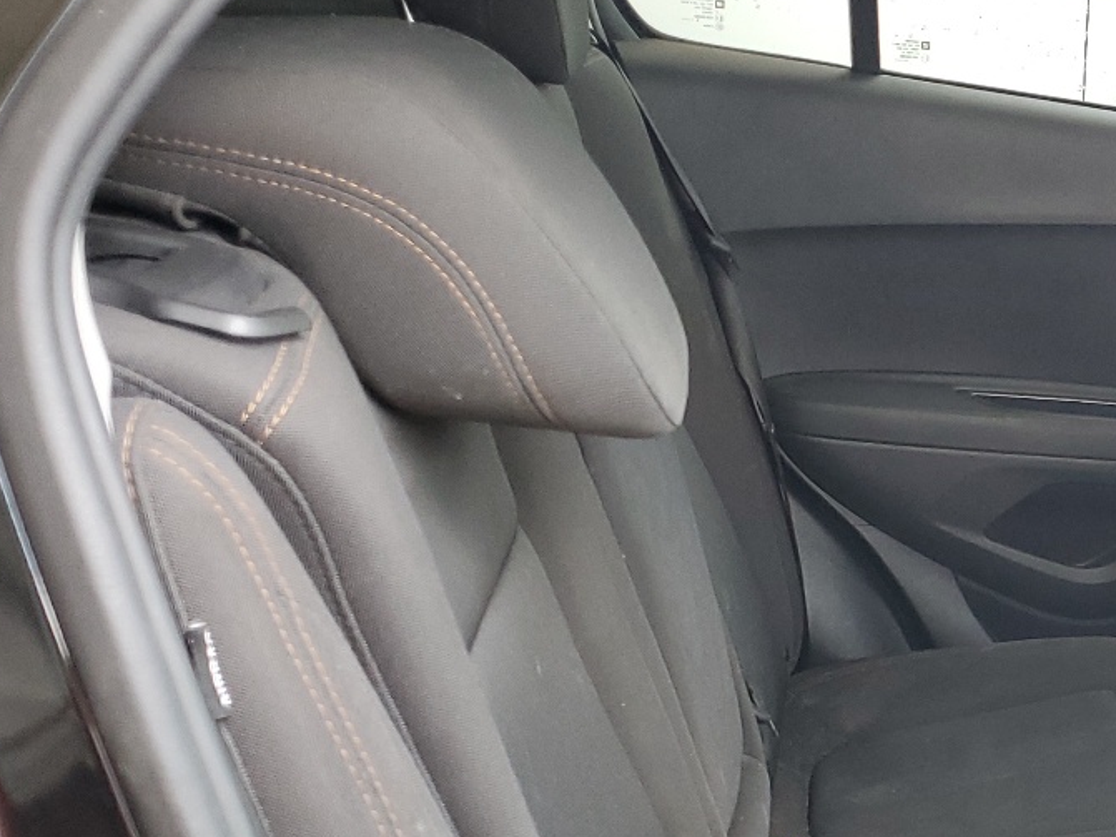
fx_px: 1998
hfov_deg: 28.8
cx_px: 1173
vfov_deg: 23.4
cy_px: 631
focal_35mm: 62
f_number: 1.5
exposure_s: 1/120
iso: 87
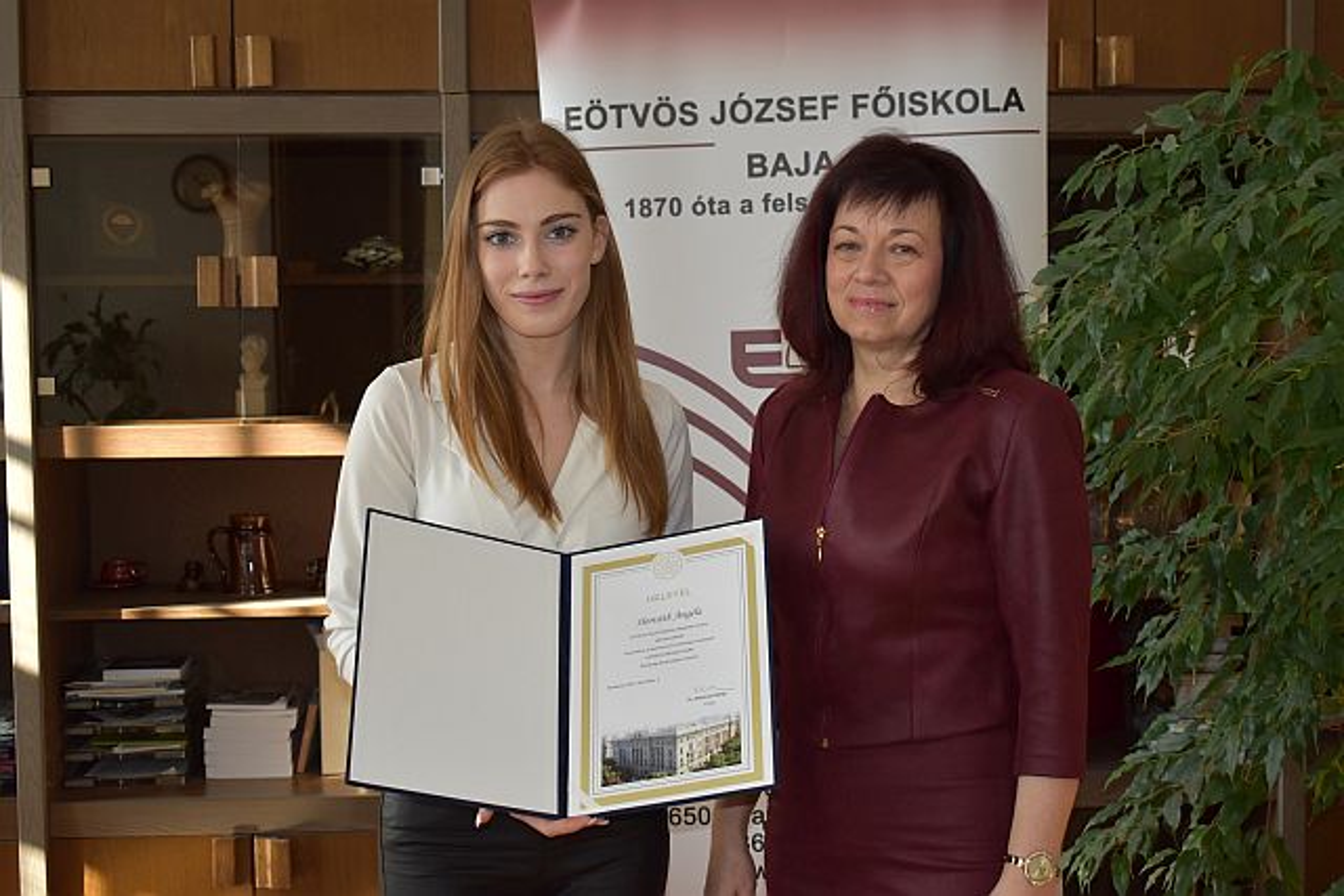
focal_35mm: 51
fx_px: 1904
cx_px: 672
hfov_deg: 38.9
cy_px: 448
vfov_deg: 26.5
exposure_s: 1/160
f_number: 4.5
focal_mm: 34
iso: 800
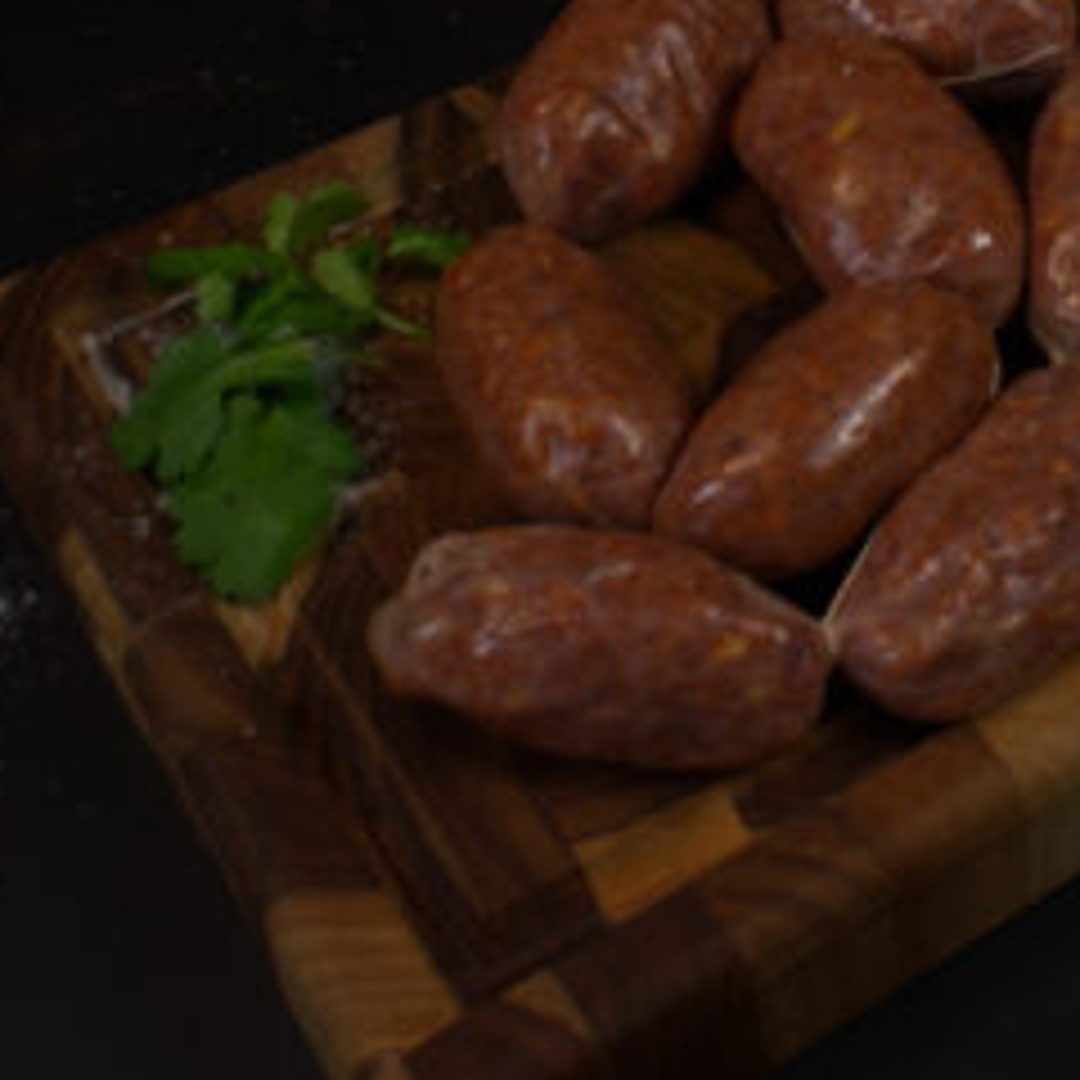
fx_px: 2471
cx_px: 922
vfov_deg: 24.2
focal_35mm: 70
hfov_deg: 24.1
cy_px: 184
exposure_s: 1/8
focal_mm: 22
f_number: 14
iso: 100
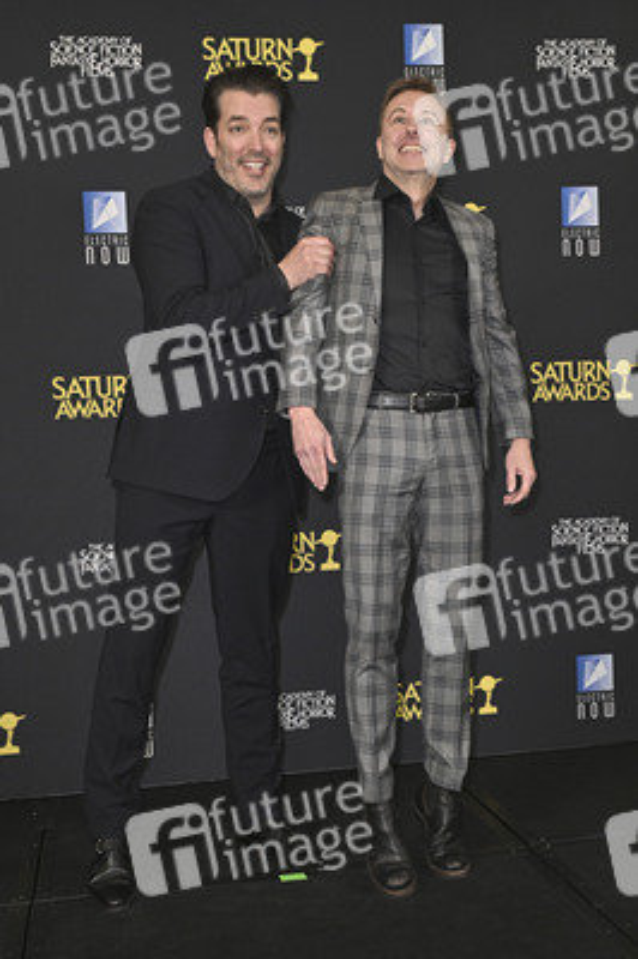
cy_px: 480
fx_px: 985
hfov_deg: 35.9
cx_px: 319
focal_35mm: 37
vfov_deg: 51.9
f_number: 5.6
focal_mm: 37
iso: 2000
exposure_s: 1/320
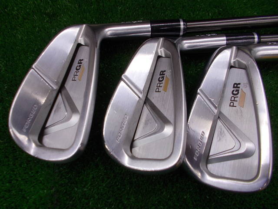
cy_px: 104
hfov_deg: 67.3
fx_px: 209
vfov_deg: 53.1
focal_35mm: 26
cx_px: 139
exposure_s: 1/25
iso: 100
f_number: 3.2
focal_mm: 4.6
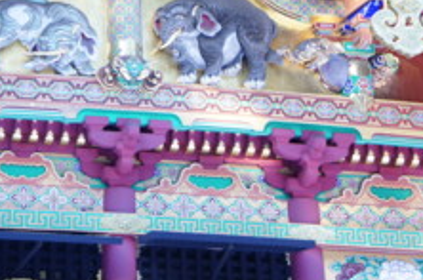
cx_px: 103
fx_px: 1641
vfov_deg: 9.7
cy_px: 18
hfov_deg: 14.6
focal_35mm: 140
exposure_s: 1/20
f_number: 5
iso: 200
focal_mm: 46
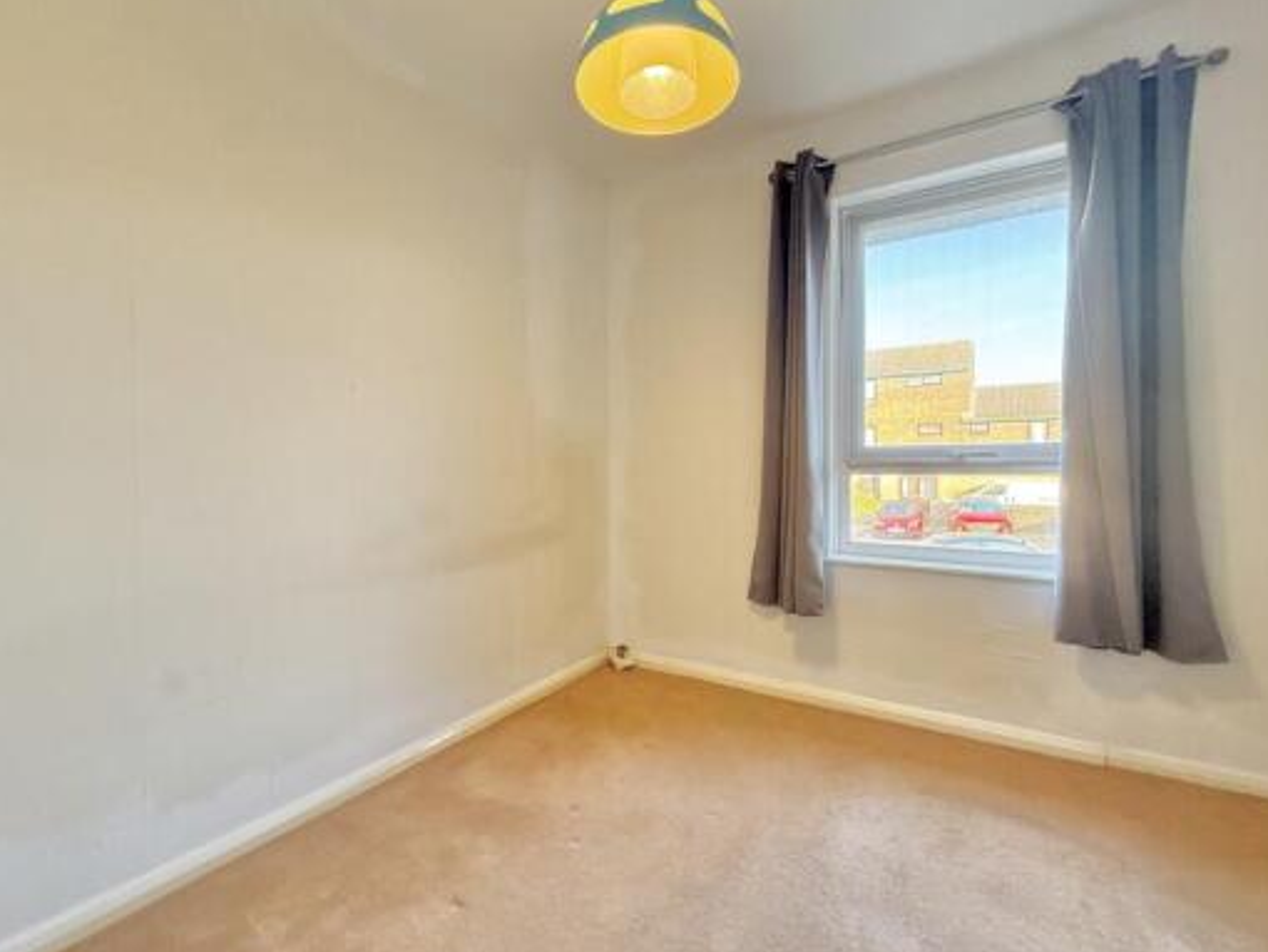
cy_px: 483
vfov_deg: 78.1
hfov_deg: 94.5
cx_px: 633
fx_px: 586
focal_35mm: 16
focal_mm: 2.22
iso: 400
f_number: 2.2
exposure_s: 1/100
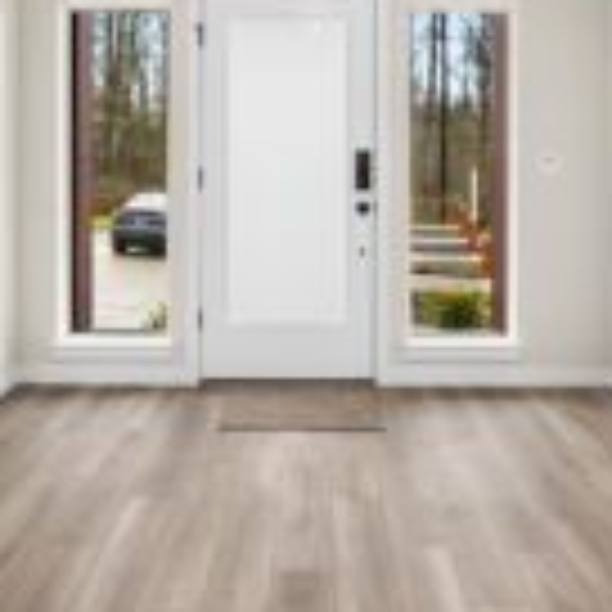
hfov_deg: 37.5
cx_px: 315
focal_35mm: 45
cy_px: 182
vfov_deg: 37.0
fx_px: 900
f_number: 7.1
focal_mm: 18
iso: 800
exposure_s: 1/30
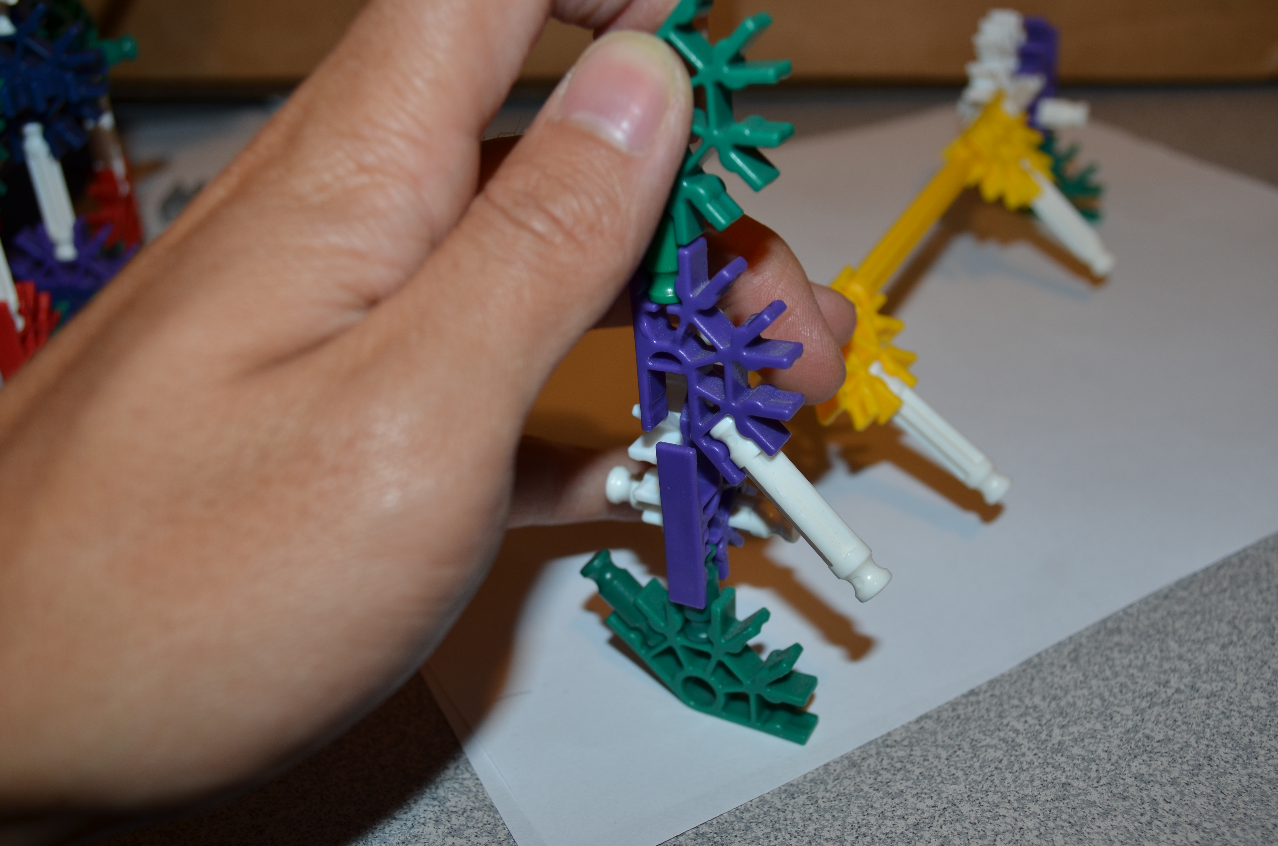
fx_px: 1382
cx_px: 639
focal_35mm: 39
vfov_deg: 34.1
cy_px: 423
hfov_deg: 49.6
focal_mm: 26
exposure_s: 1/30
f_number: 5.6
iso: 200
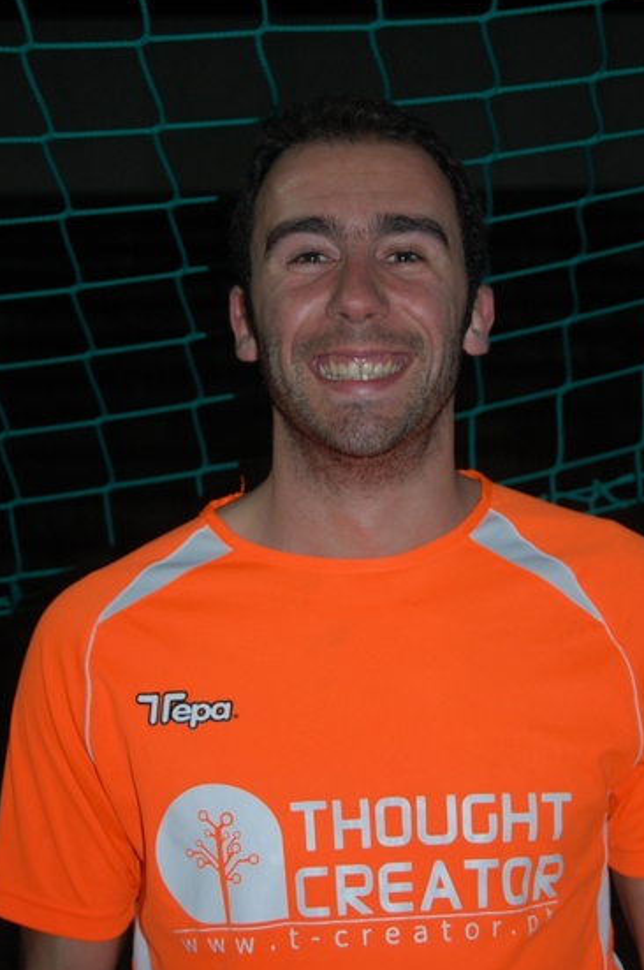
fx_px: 1978
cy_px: 503
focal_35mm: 74
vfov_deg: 27.5
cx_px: 337
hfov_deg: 18.5
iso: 400
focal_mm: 45
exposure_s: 1/60
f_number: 5.3
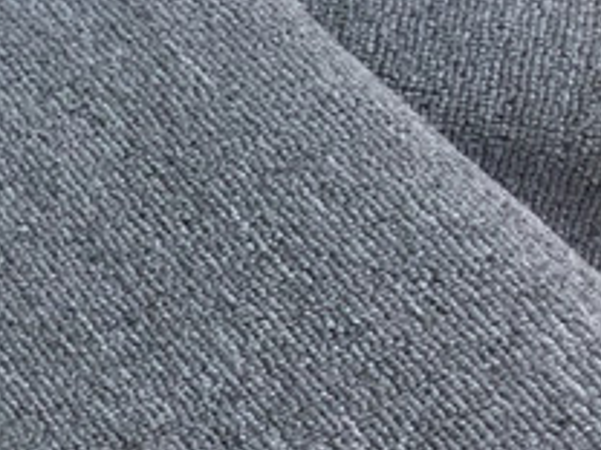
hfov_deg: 12.7
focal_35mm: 134
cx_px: -641
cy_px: 345
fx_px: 2326
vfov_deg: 11.0
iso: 25
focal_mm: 3.3
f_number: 2.4
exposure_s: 1/248
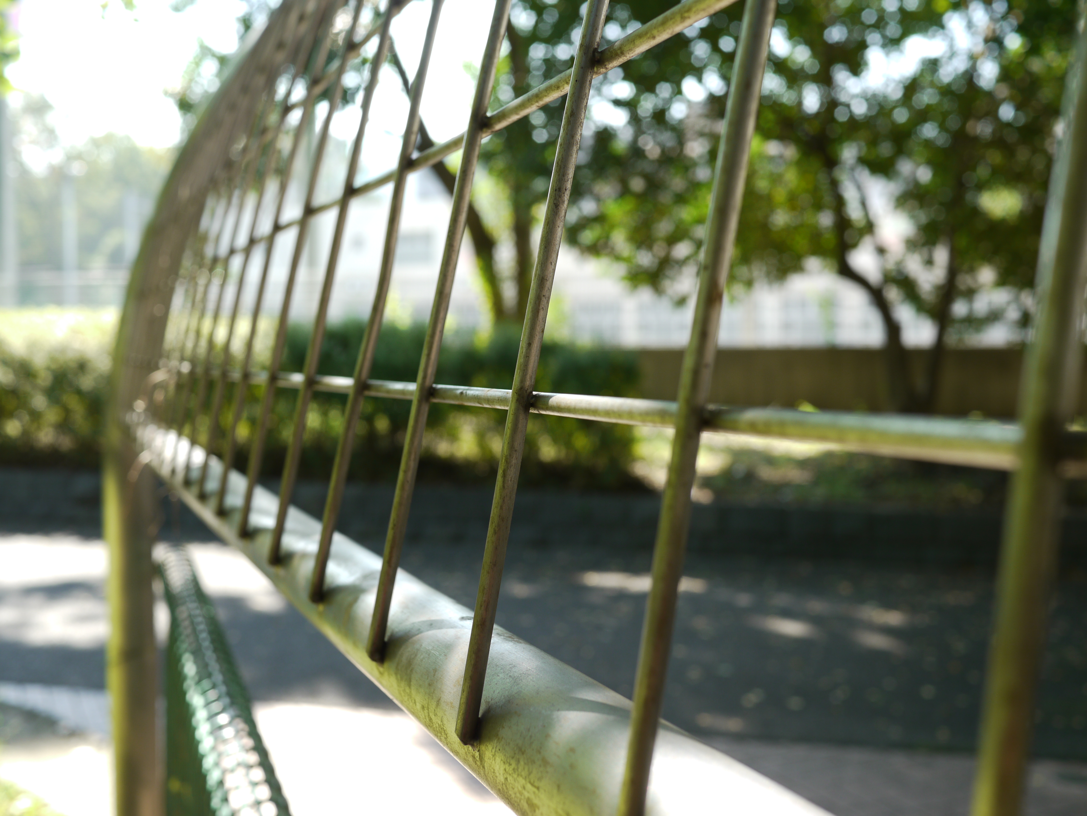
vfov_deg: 36.0
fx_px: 1256
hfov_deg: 46.8
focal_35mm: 40
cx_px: 544
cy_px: 408
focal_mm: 20
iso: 100
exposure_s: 1/125
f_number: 4
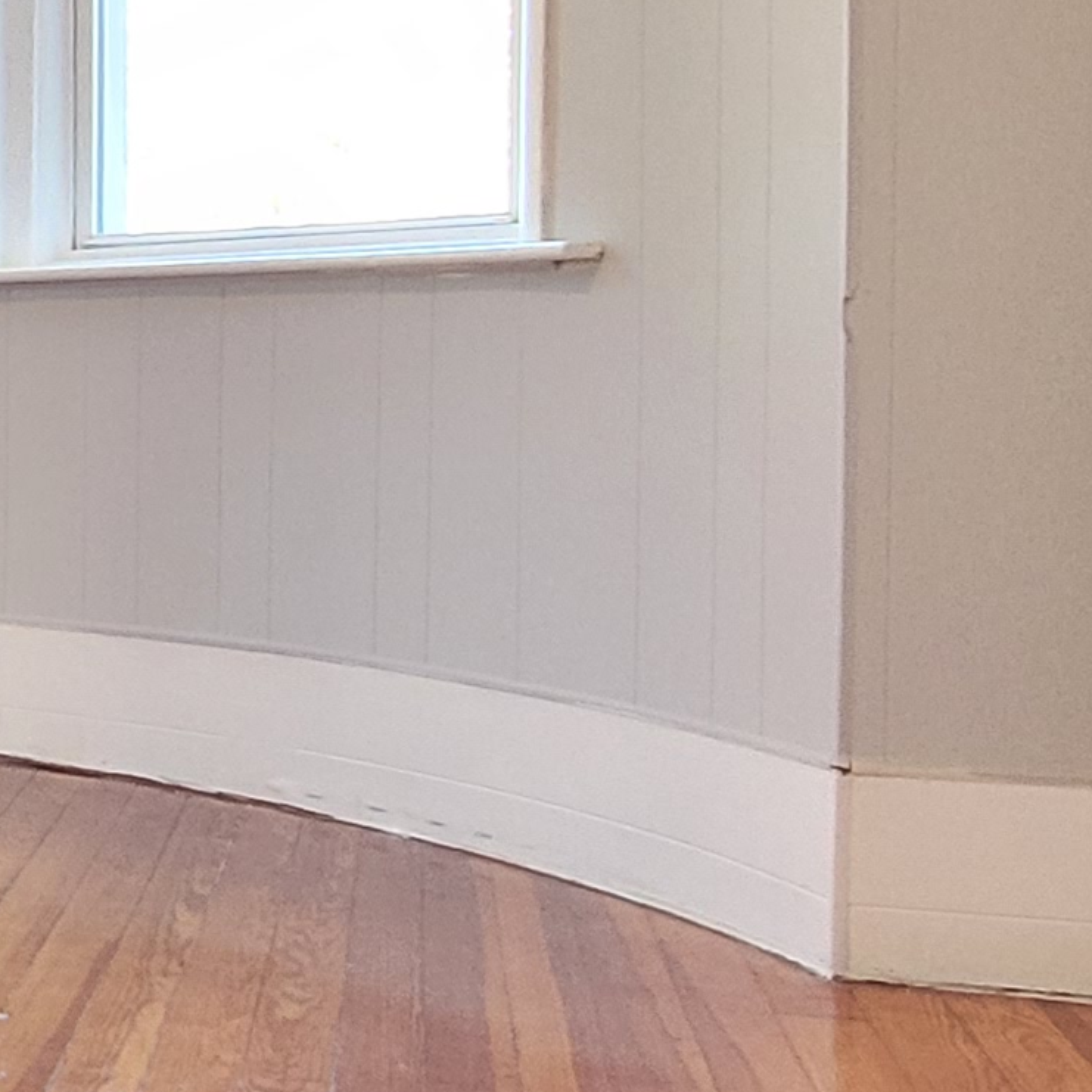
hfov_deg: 20.0
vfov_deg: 27.7
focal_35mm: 62
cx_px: -887
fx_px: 2213
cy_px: 448
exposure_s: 1/29
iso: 320
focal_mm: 1.74
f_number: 2.2
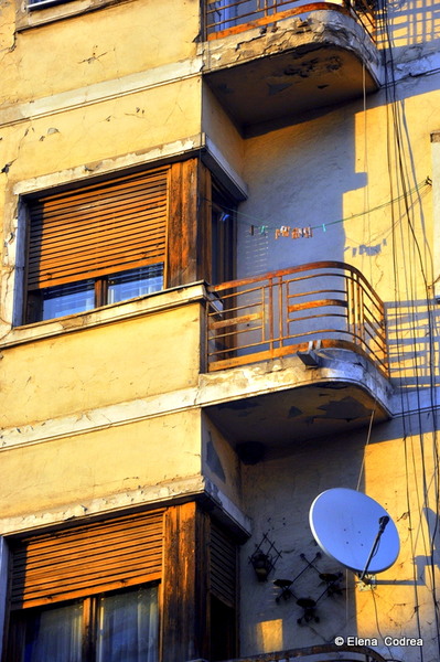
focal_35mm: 128
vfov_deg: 16.1
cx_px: 220
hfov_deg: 10.7
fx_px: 2341
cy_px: 331
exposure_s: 1/500
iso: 200
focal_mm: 85
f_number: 5.6
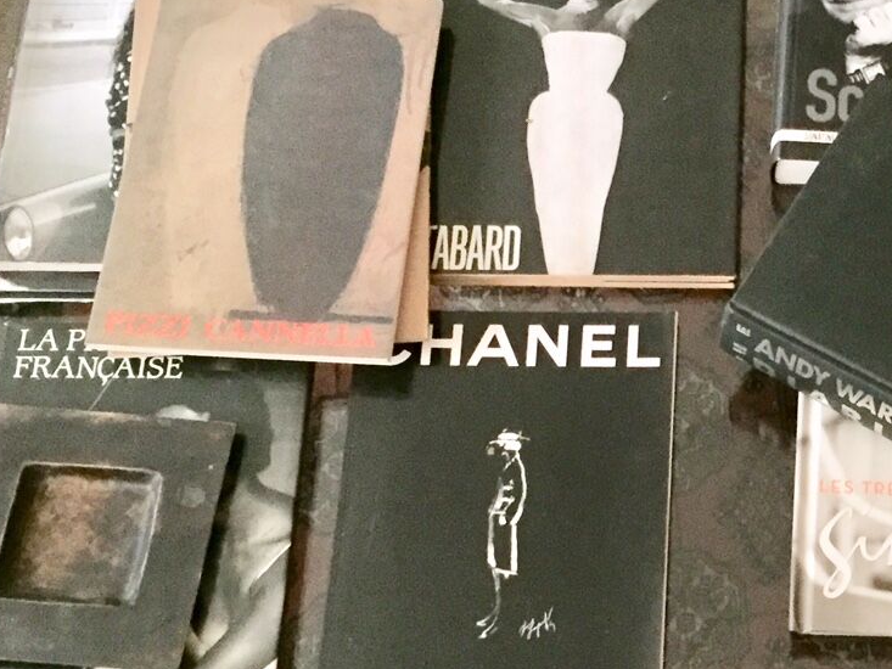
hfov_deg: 29.6
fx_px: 1624
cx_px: 780
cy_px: 427
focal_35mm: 63
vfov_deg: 23.2
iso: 640
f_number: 2.2
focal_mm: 4.15
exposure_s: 1/17
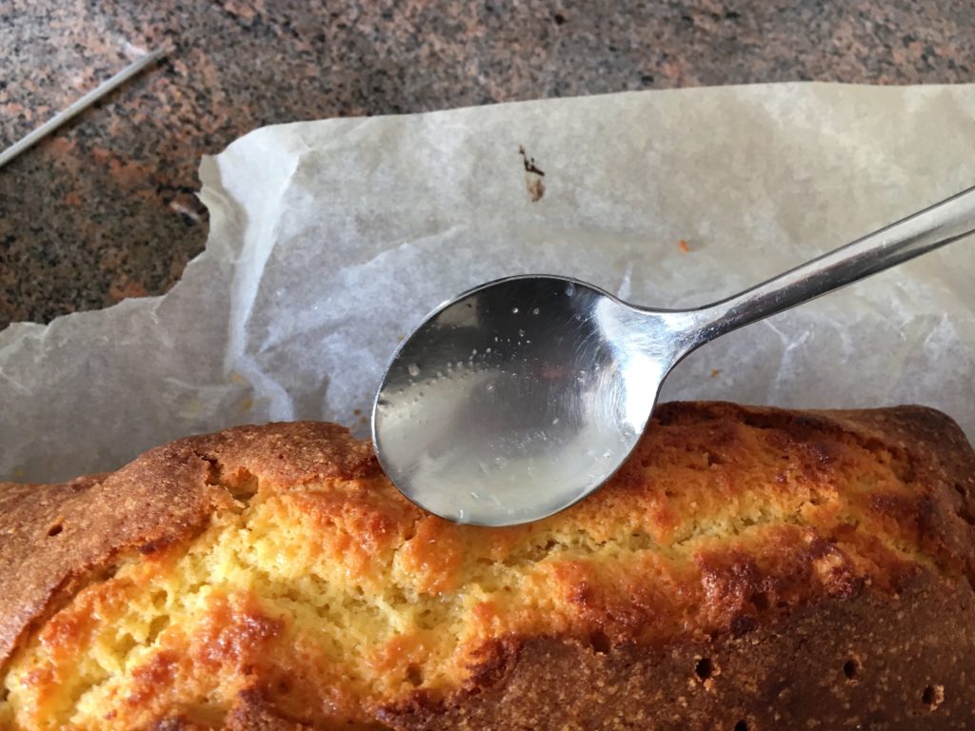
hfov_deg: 61.7
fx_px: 817
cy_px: 366
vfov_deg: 48.2
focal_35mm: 29
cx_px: 488
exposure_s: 1/33
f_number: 2.2
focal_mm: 4.15
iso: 80
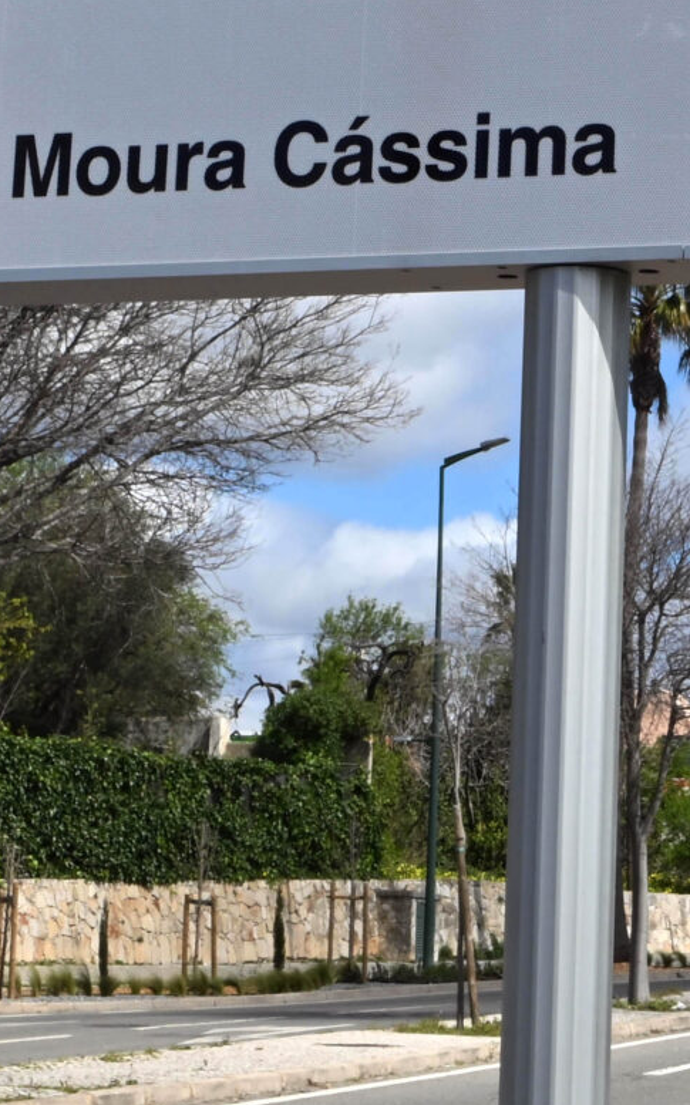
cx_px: 565
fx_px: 3945
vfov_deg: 15.8
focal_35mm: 131
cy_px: 196
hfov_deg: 10.0
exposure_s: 1/125
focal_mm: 26
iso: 140
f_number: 13
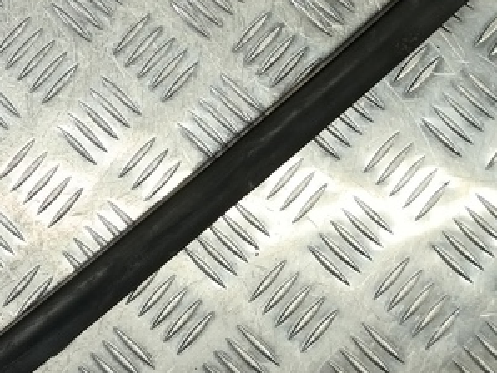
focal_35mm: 79
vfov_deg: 18.6
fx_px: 1135
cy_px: 92
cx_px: -117
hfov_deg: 22.5
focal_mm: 4.11
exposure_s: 1/100
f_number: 1.6
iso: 139
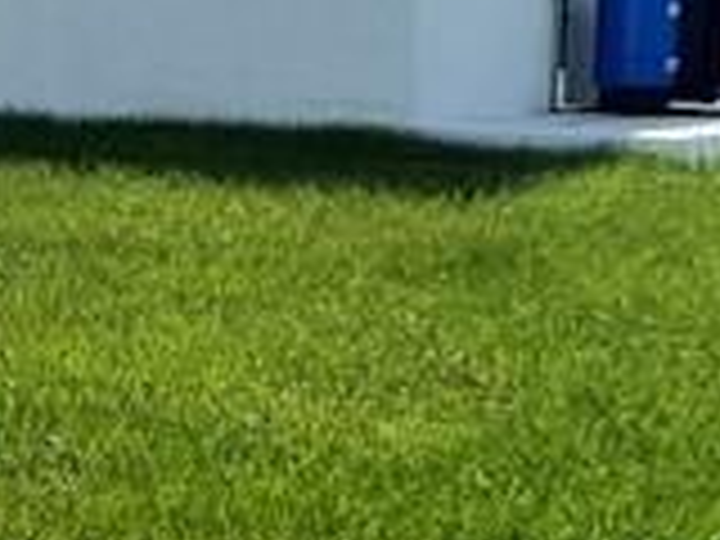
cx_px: -783
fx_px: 1726
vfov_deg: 17.7
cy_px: 171
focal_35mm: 83
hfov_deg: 16.6
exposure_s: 1/2016
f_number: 1.8
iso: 32
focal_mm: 1.57
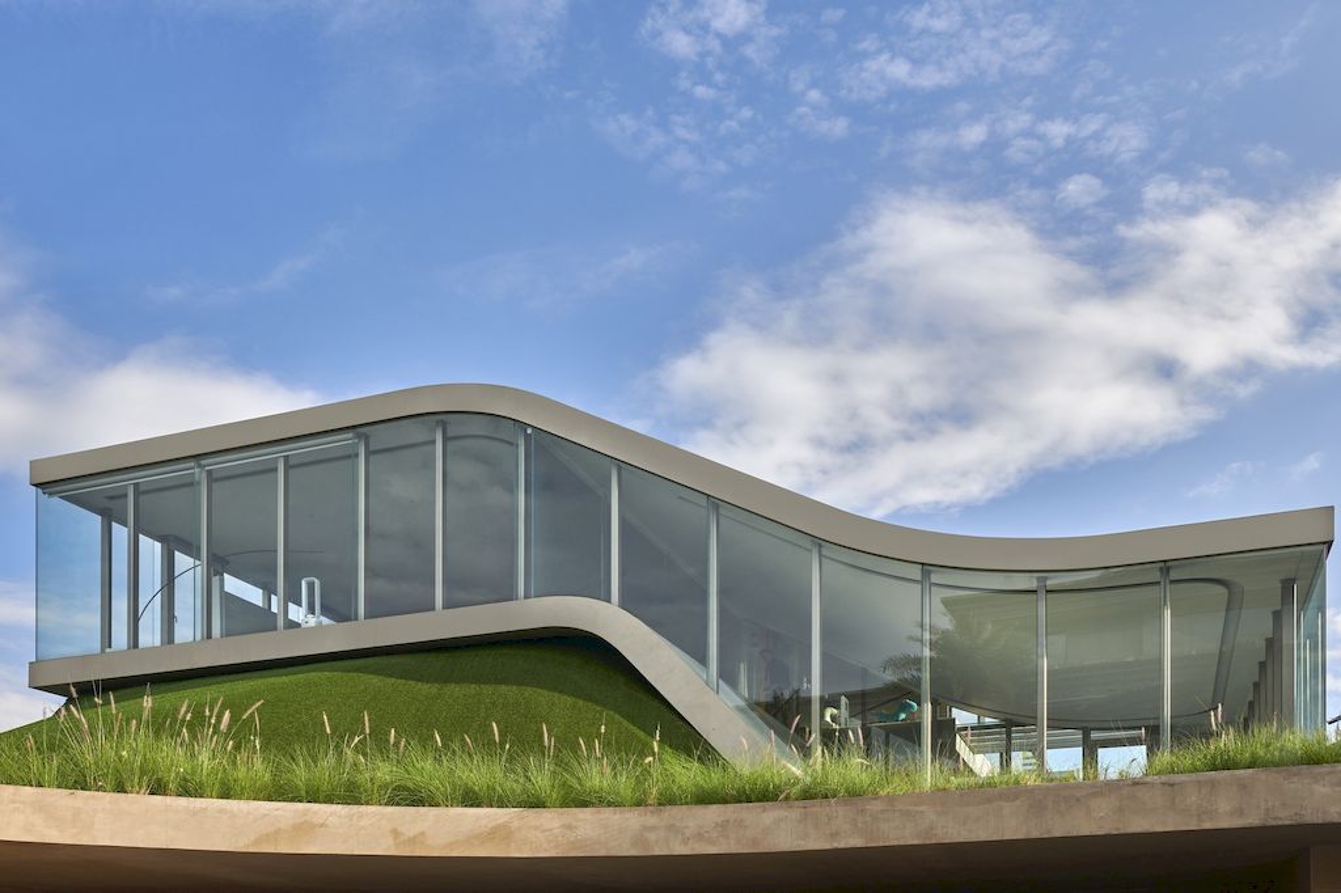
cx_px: 670
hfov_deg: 55.8
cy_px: 446
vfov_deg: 38.9
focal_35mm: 34
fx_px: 1266
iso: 100
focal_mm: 34
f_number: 8
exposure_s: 1/500
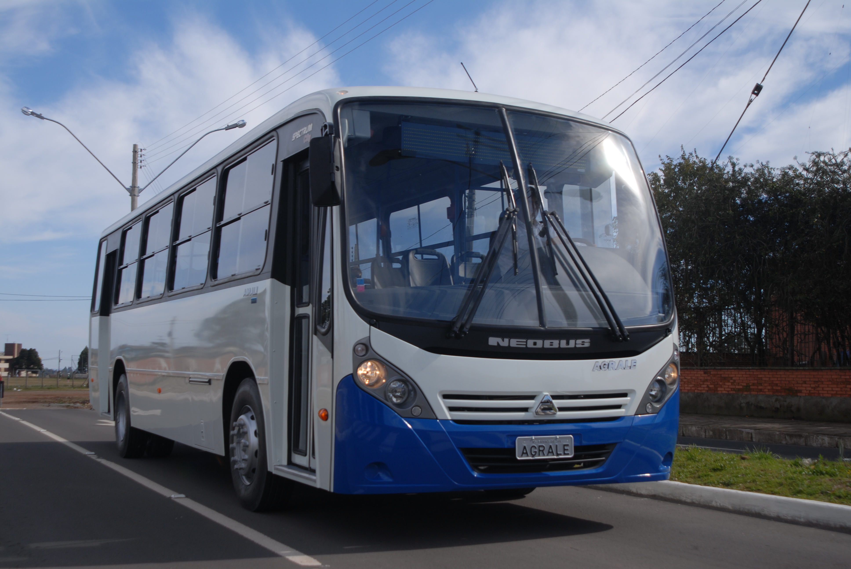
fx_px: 1065
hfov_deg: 43.6
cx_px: 426
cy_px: 284
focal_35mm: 45
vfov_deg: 29.9
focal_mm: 30
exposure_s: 1/250
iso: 100
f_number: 5.6
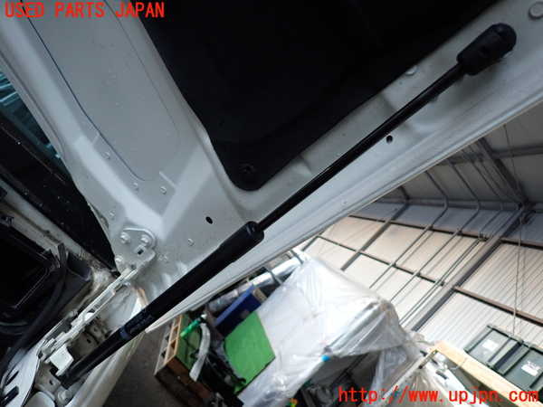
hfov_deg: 69.4
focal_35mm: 25
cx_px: 272
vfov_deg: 54.9
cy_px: 204
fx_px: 392
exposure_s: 1/125
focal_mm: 4.5
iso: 250
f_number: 2
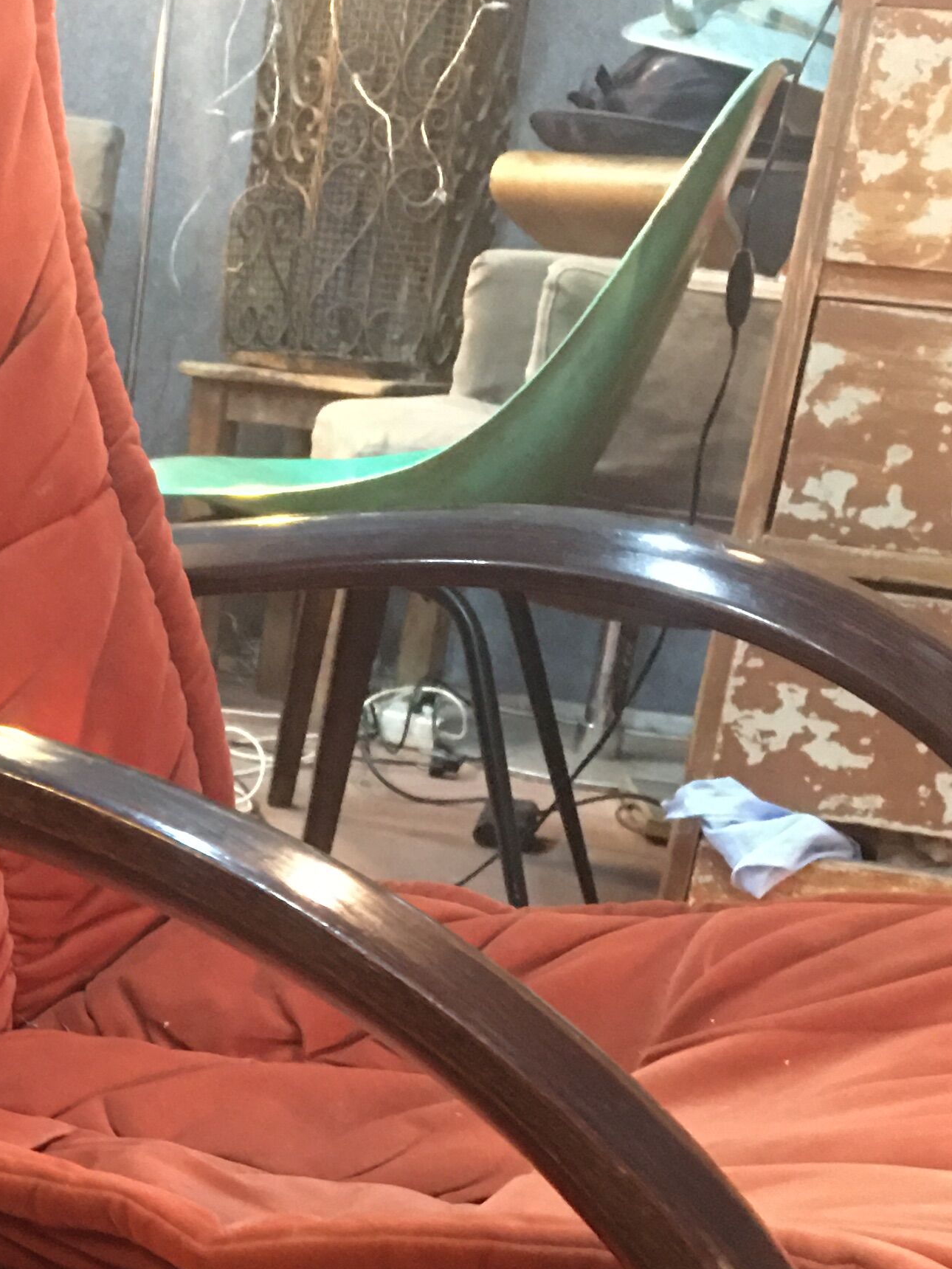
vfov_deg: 26.9
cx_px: -93
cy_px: 1276
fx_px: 2493
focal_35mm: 68
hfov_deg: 20.6
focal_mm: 4.15
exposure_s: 1/8
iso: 160
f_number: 2.2
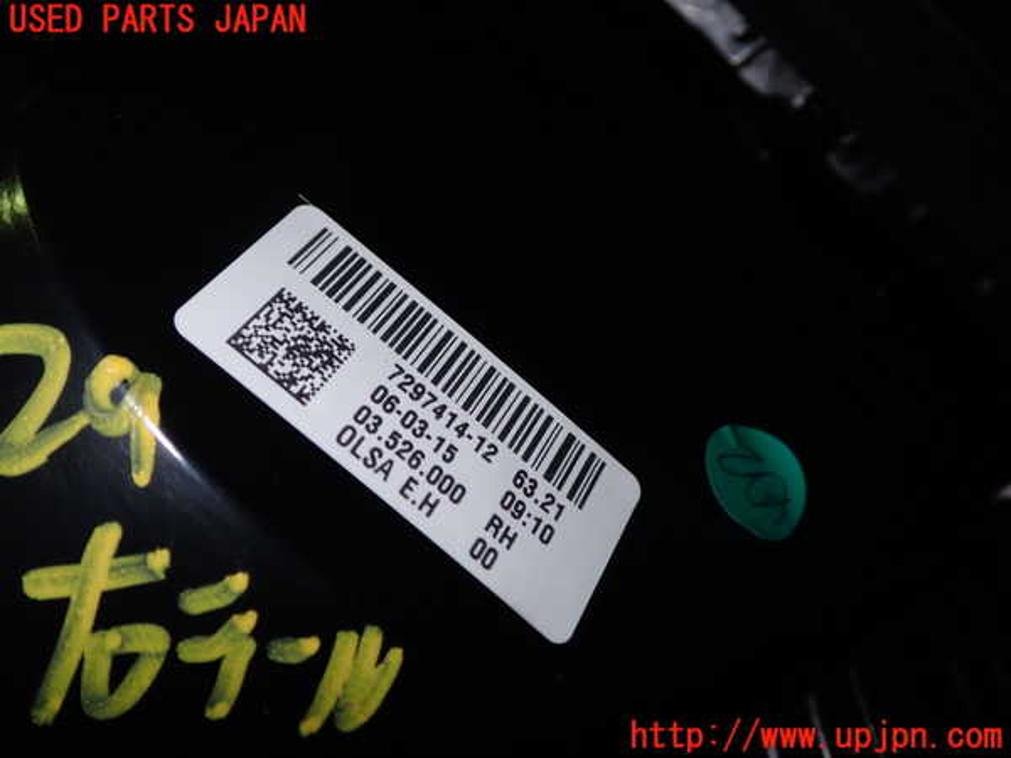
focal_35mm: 36
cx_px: 506
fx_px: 1051
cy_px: 379
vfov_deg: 39.7
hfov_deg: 51.4
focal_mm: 6.37
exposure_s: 1/40
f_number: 7.1
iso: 200
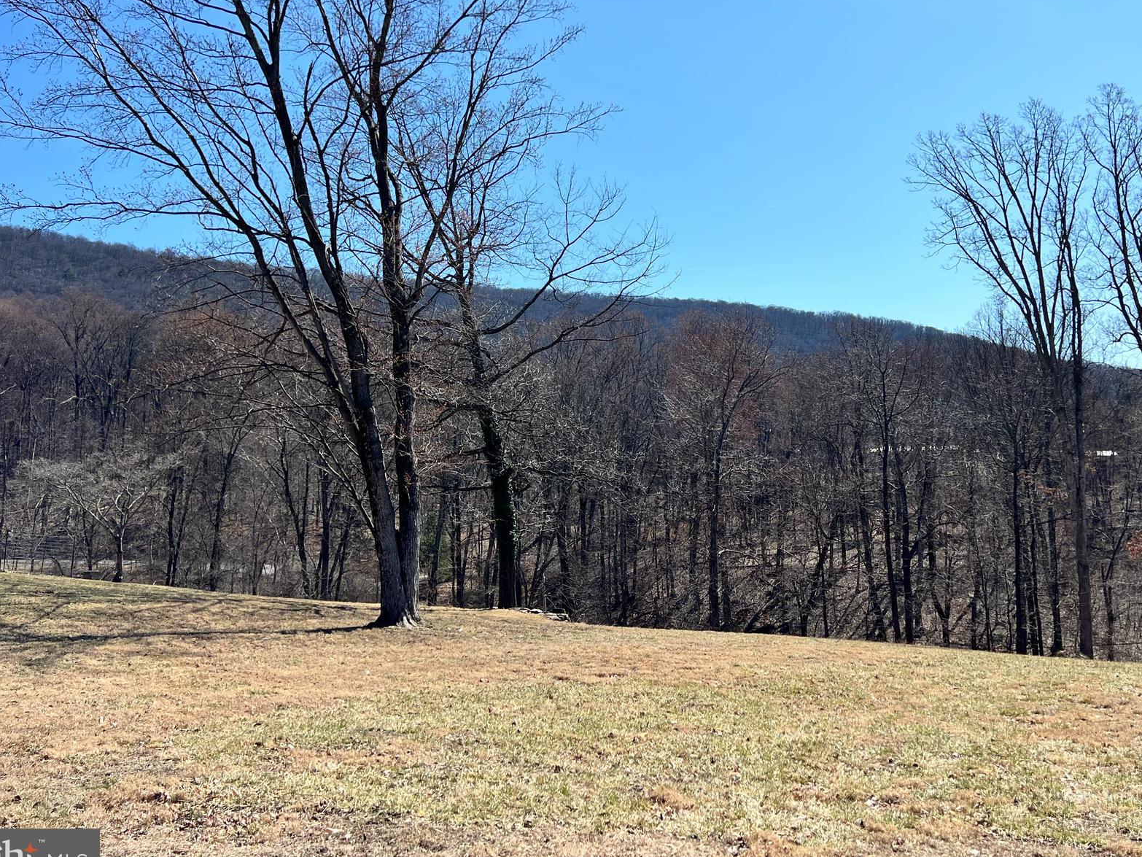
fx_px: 1122
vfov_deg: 41.5
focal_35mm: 34
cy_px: 328
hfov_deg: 53.7
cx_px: 664
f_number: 1.5
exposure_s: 1/5587
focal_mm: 5.7
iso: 50
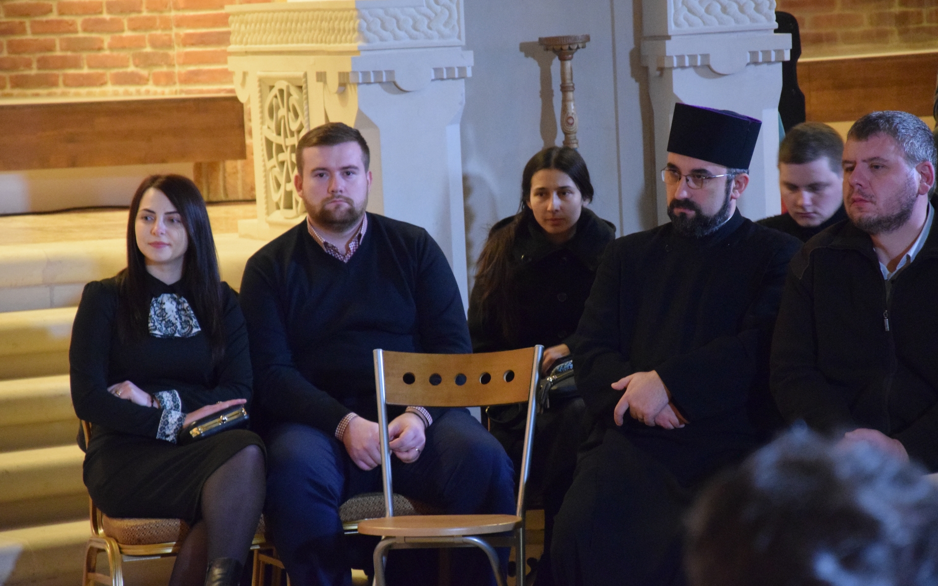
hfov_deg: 13.0
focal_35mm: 162
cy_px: 299
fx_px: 4129
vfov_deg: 8.1
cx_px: 468
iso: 6400
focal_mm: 105
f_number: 5.6
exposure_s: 1/10
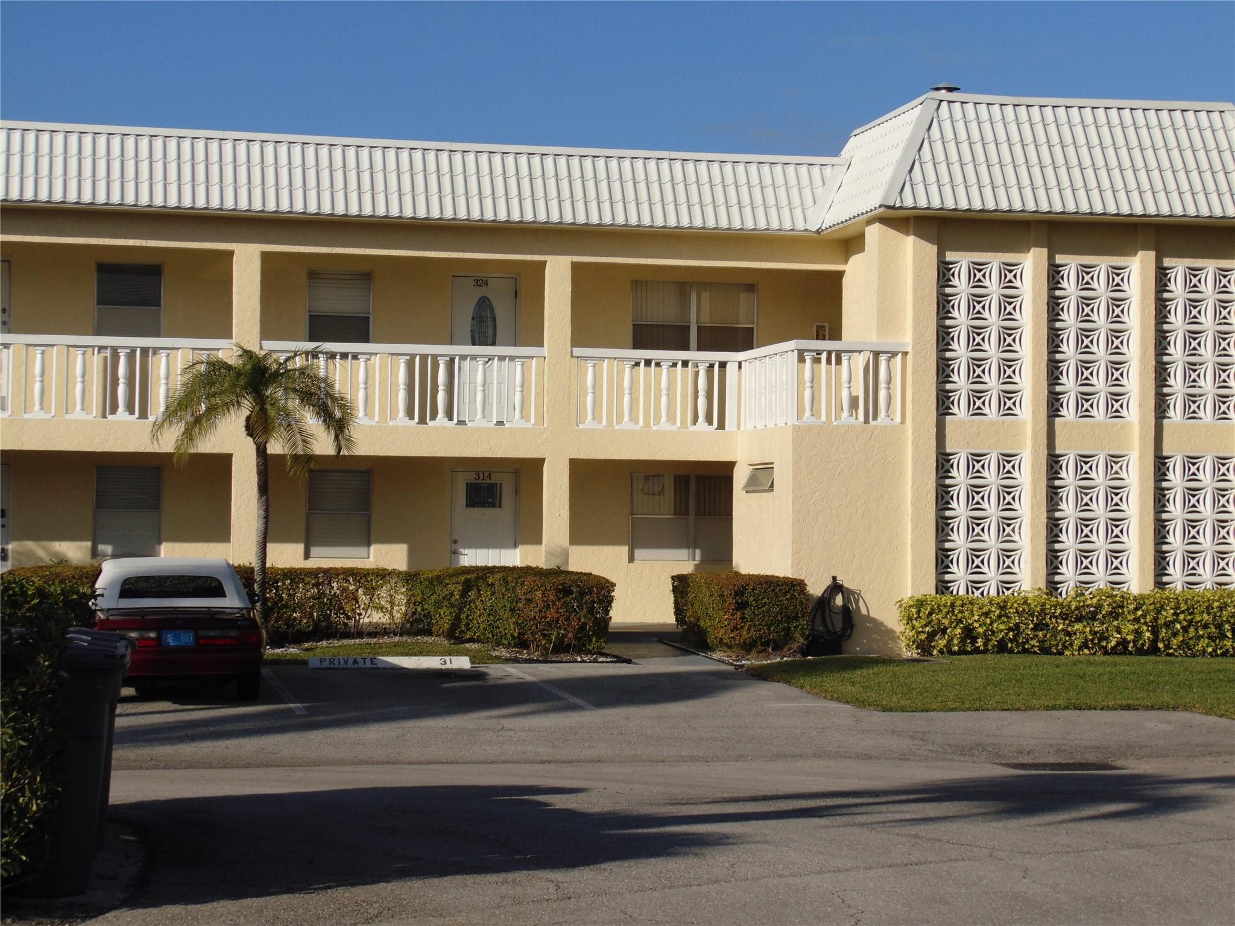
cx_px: 618
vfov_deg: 20.7
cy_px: 463
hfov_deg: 27.4
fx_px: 2533
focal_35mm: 71
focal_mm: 12.8
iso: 80
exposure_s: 1/320
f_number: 9.6
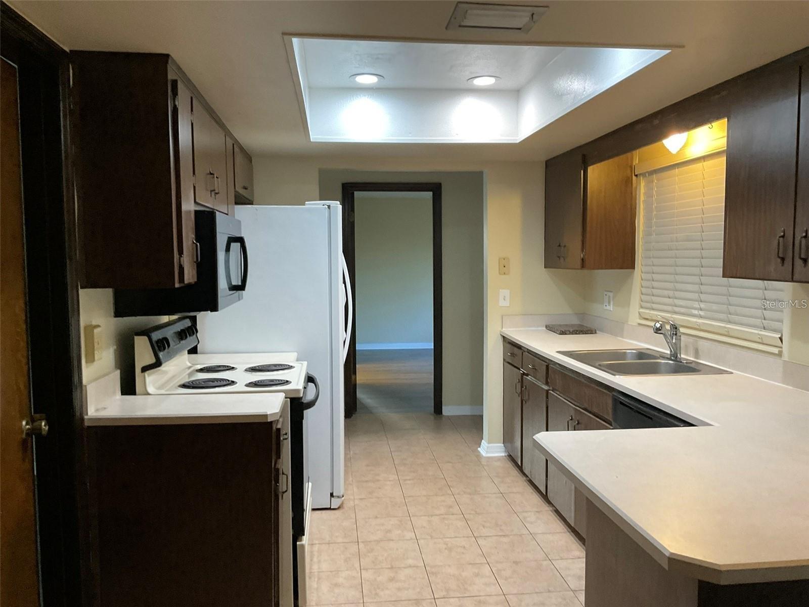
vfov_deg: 48.2
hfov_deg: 61.7
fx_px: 678
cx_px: 404
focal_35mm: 29
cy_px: 304
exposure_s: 1/60
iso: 160
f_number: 1.8
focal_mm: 3
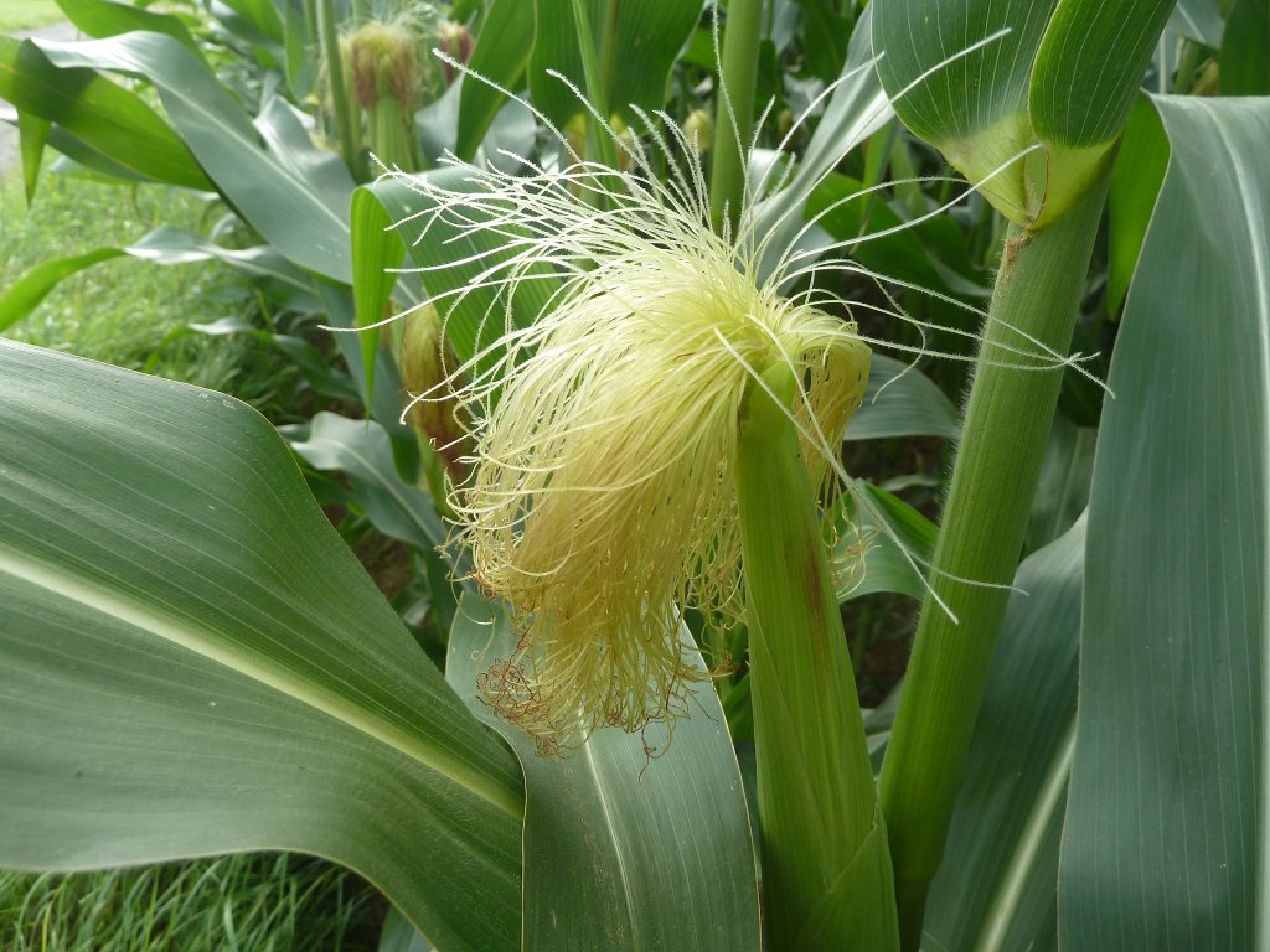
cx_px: 635
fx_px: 917
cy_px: 476
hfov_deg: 69.4
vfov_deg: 54.9
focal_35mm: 25
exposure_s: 1/80
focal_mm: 4.1
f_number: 3.3
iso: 80
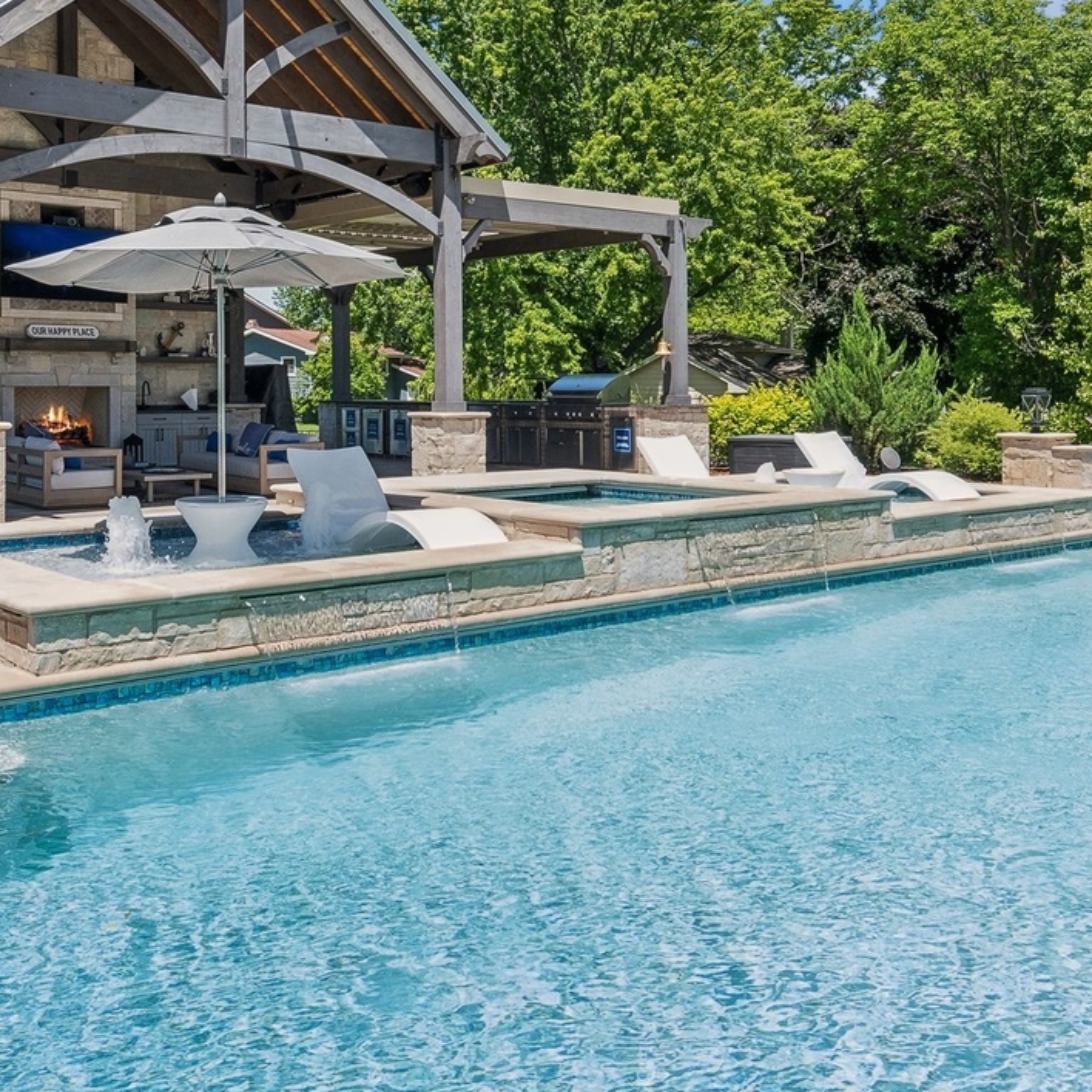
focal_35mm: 35
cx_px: 532
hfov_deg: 47.2
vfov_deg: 46.5
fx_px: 1249
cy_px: 366
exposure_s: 1/320
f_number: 8
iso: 250
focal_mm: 12
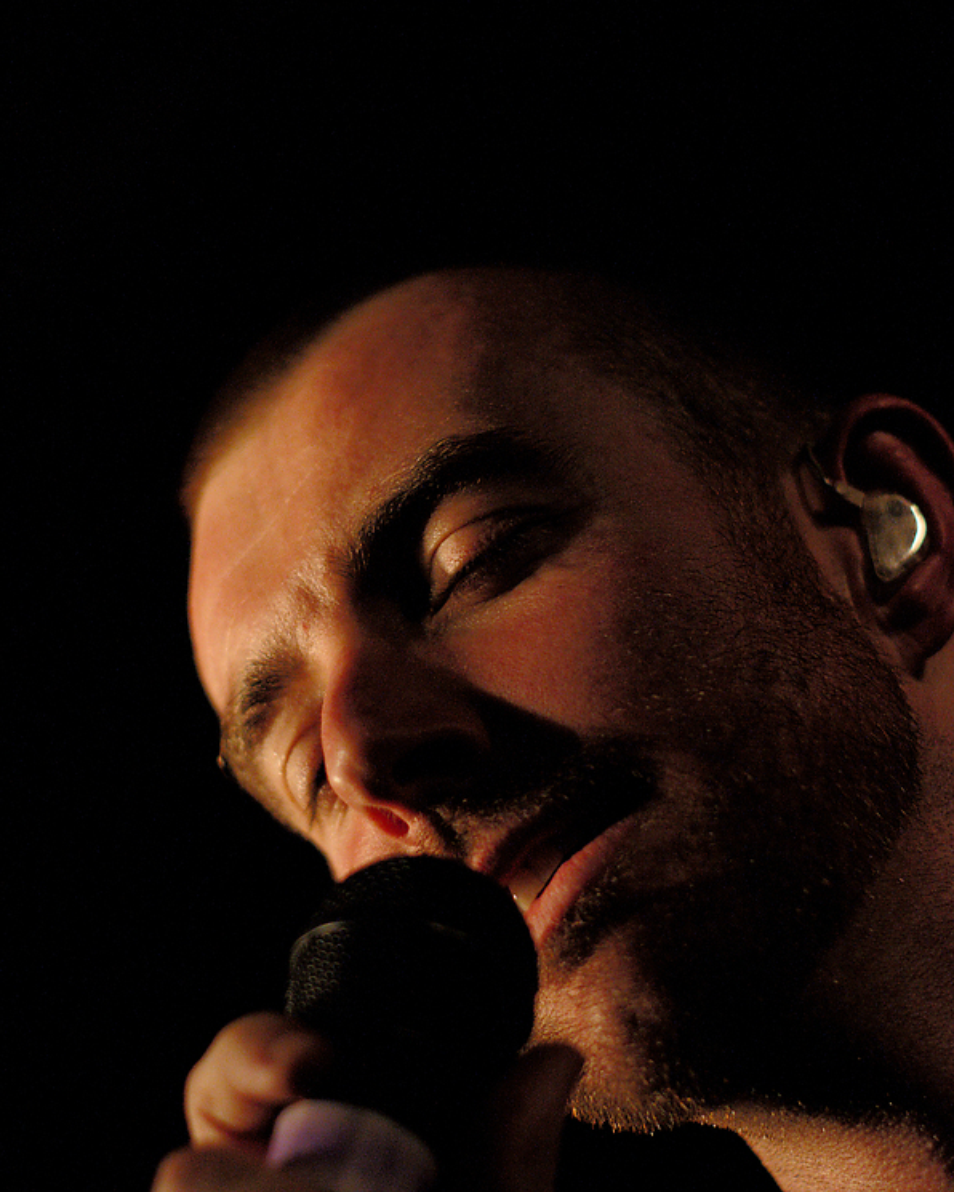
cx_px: 477
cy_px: 552
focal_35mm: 85
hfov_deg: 18.1
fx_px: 3000
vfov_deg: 22.5
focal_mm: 50
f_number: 2
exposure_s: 1/160
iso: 800
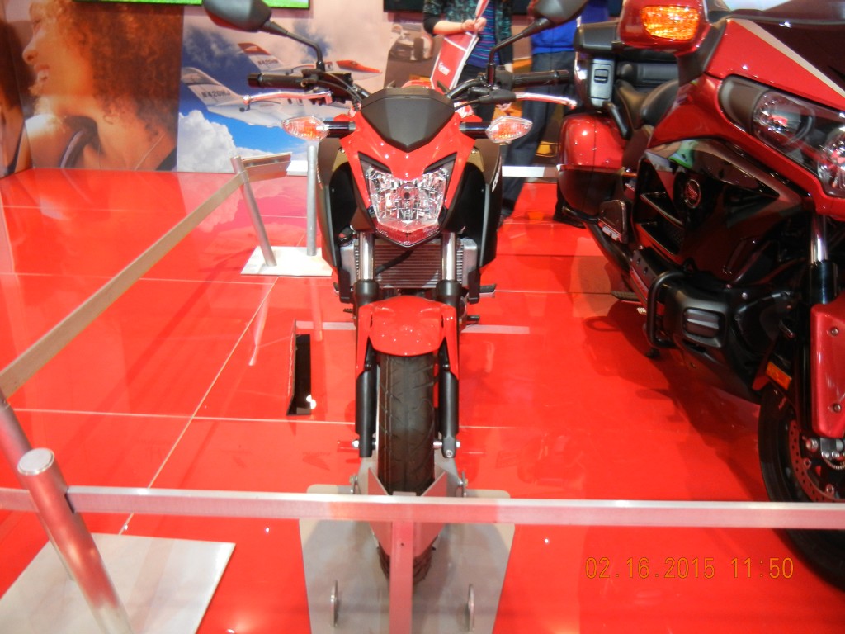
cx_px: 422
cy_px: 317
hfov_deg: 60.0
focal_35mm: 30
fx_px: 732
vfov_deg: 46.8
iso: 400
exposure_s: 1/35.3
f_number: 3.5
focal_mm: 5.4
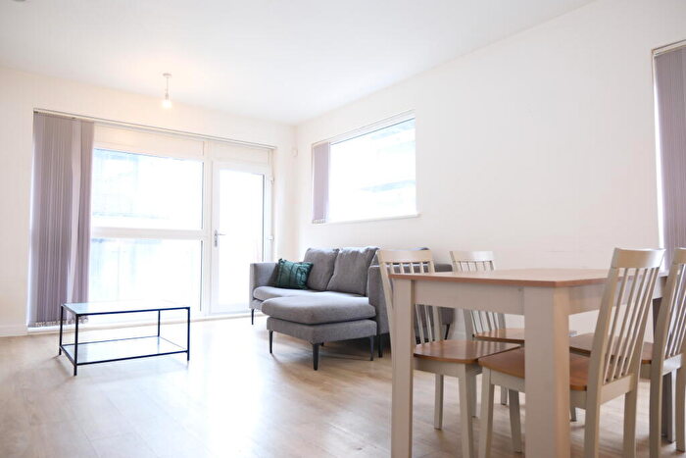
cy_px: 229
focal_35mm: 24
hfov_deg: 73.7
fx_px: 457
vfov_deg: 53.2
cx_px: 343
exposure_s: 1/20
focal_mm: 16
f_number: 2.8
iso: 320
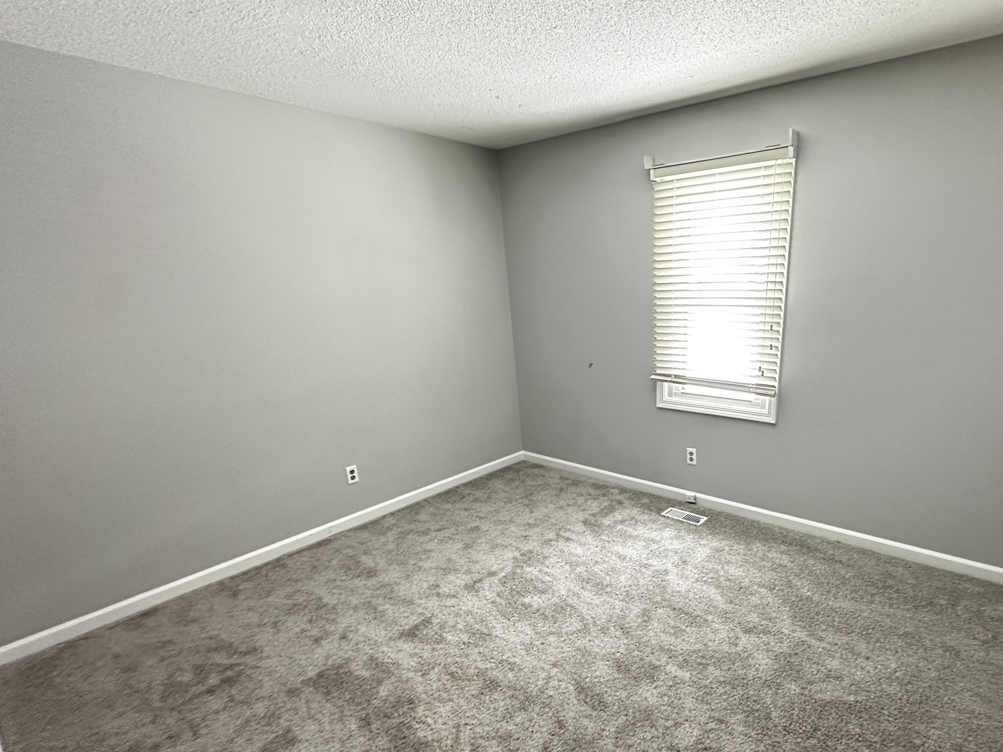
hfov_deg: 86.3
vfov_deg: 71.0
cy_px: 445
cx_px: 615
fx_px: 522
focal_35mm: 18
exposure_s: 1/40
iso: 800
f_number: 2.2
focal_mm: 2.22
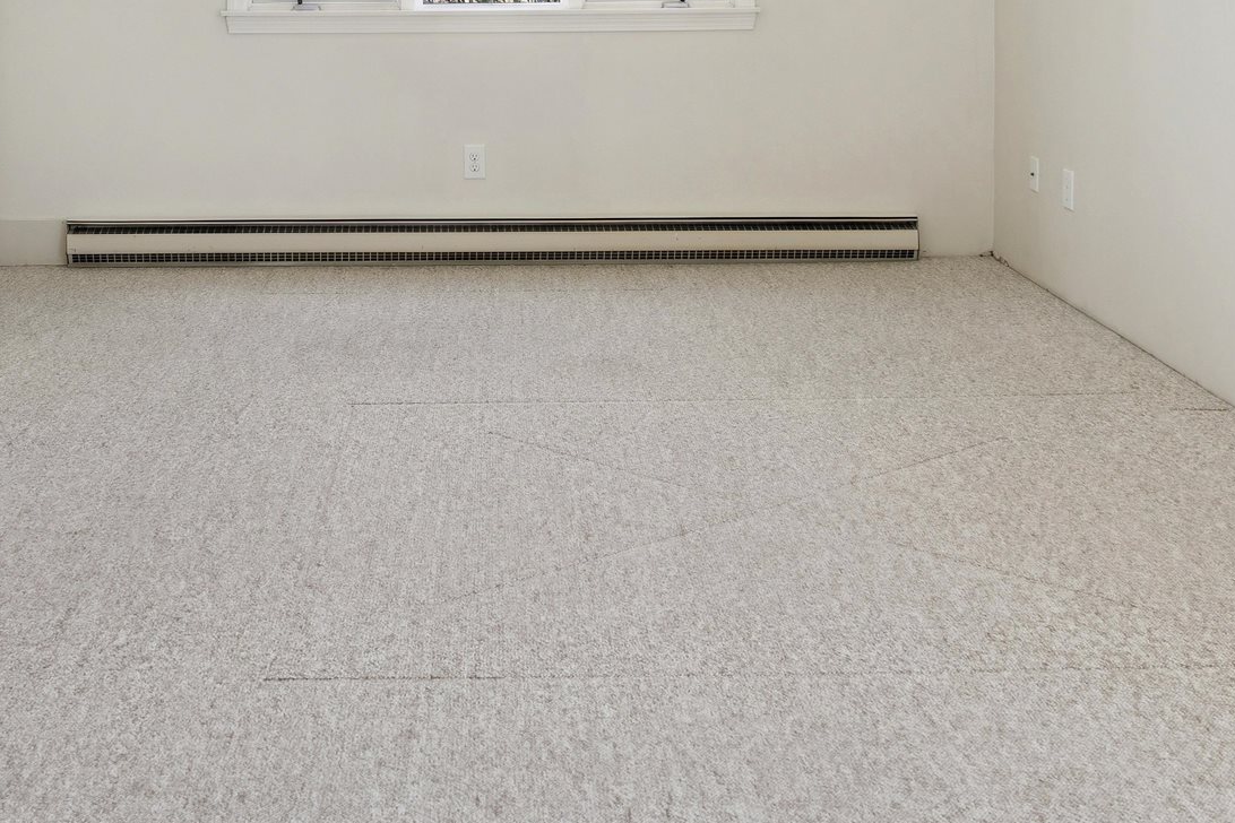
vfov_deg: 27.1
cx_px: 507
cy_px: -37
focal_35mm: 46
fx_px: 1592
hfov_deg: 42.2
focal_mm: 16.5
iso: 100
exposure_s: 1/5
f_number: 8
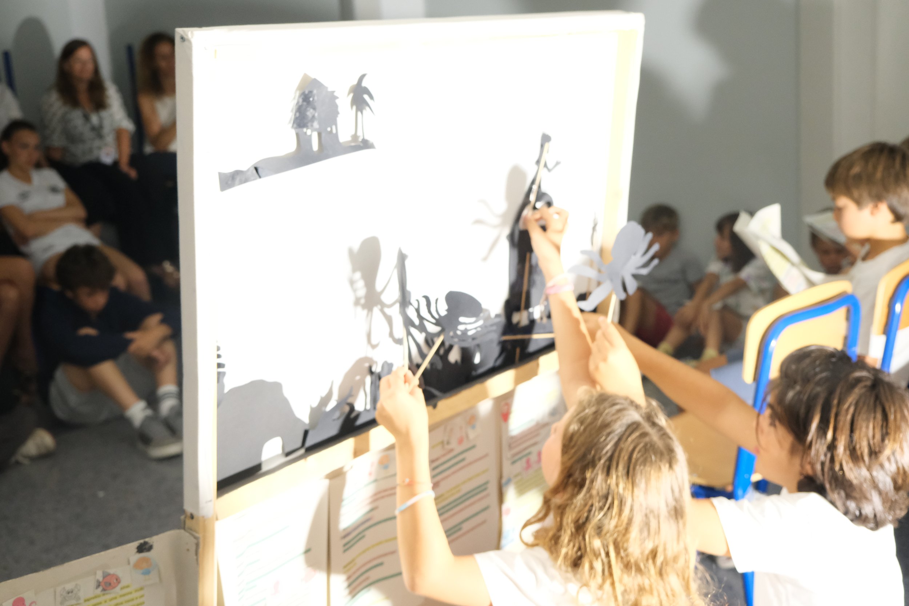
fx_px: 1111
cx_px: 454
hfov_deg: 44.5
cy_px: 303
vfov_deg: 30.5
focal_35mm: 44
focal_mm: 29.2
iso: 4000
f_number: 4
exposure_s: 1/100
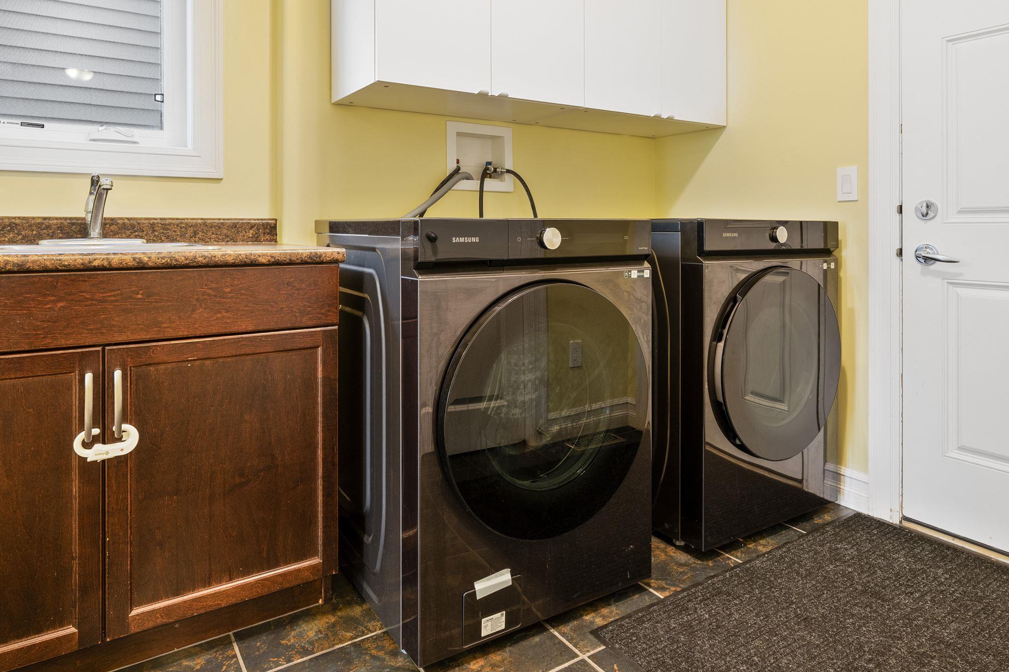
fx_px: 626
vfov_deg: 55.1
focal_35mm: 22
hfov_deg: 77.7
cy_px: 214
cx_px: 492
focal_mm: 14.9
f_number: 8
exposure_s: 1/6
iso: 200
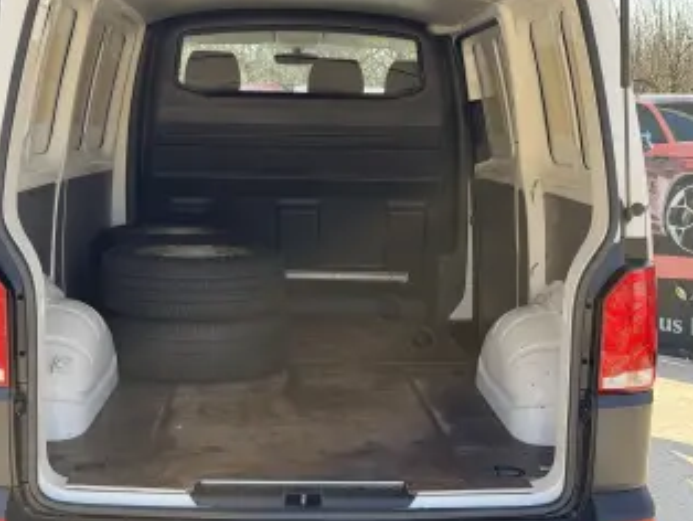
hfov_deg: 34.9
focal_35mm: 55
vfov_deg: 26.6
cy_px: 252
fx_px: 1102
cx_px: 324
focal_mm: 6.76
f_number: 1.78
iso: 100
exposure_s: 1/675
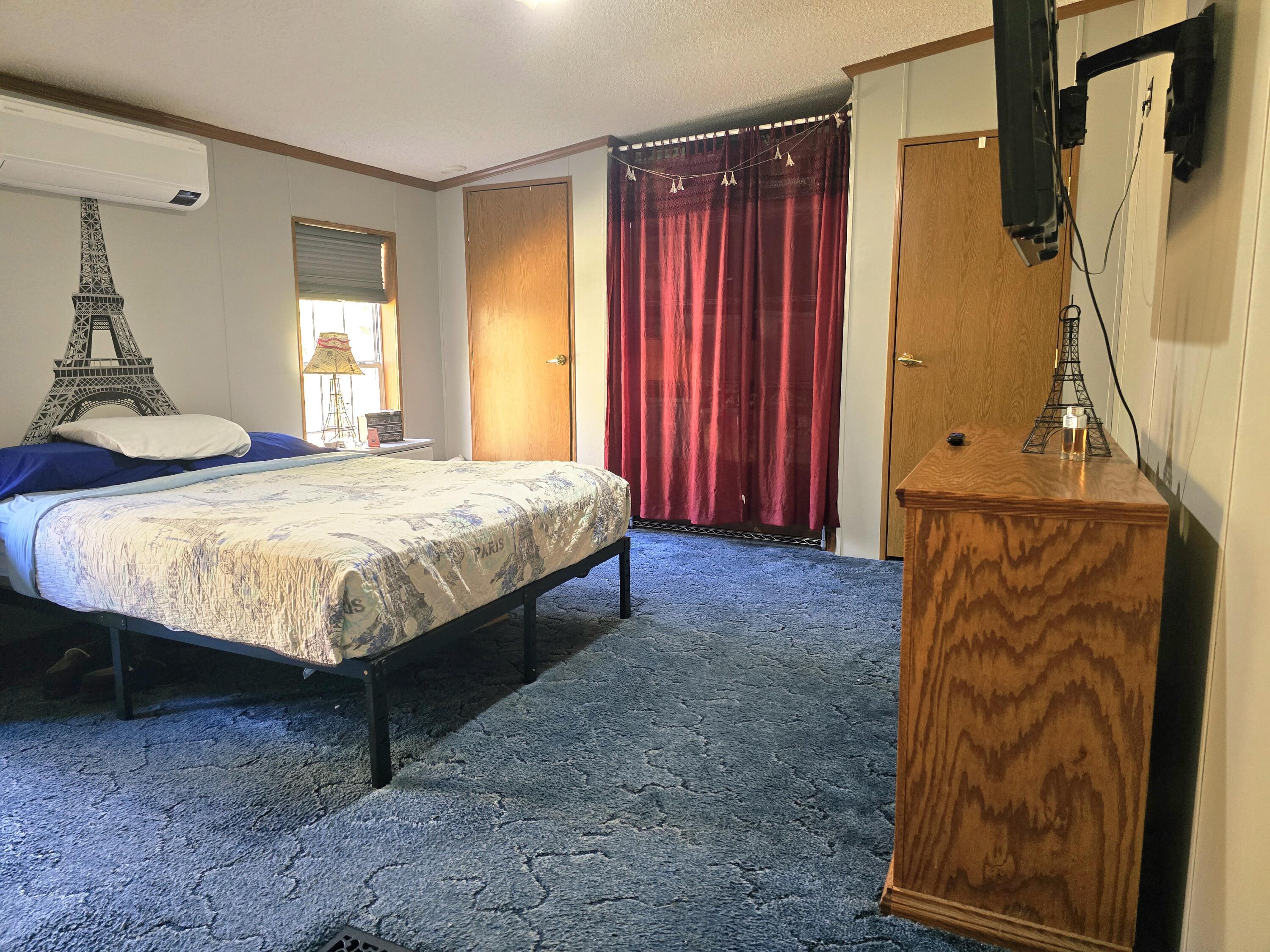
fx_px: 844
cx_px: 635
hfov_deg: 73.9
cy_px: 476
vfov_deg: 58.9
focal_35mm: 23
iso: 800
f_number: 1.7
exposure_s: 1/120
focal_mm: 6.3
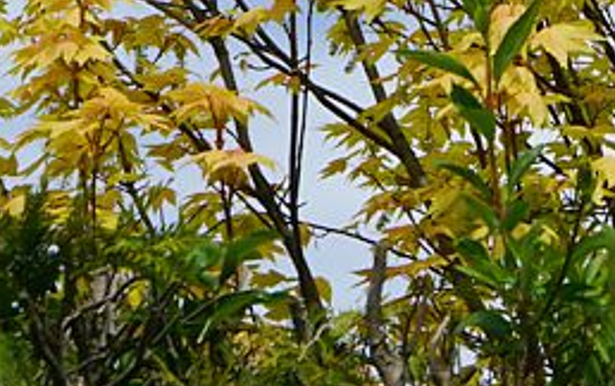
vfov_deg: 7.5
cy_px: -512
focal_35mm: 166
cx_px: 770
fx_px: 2786
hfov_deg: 12.3
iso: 100
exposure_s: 1/200
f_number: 11
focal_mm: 33
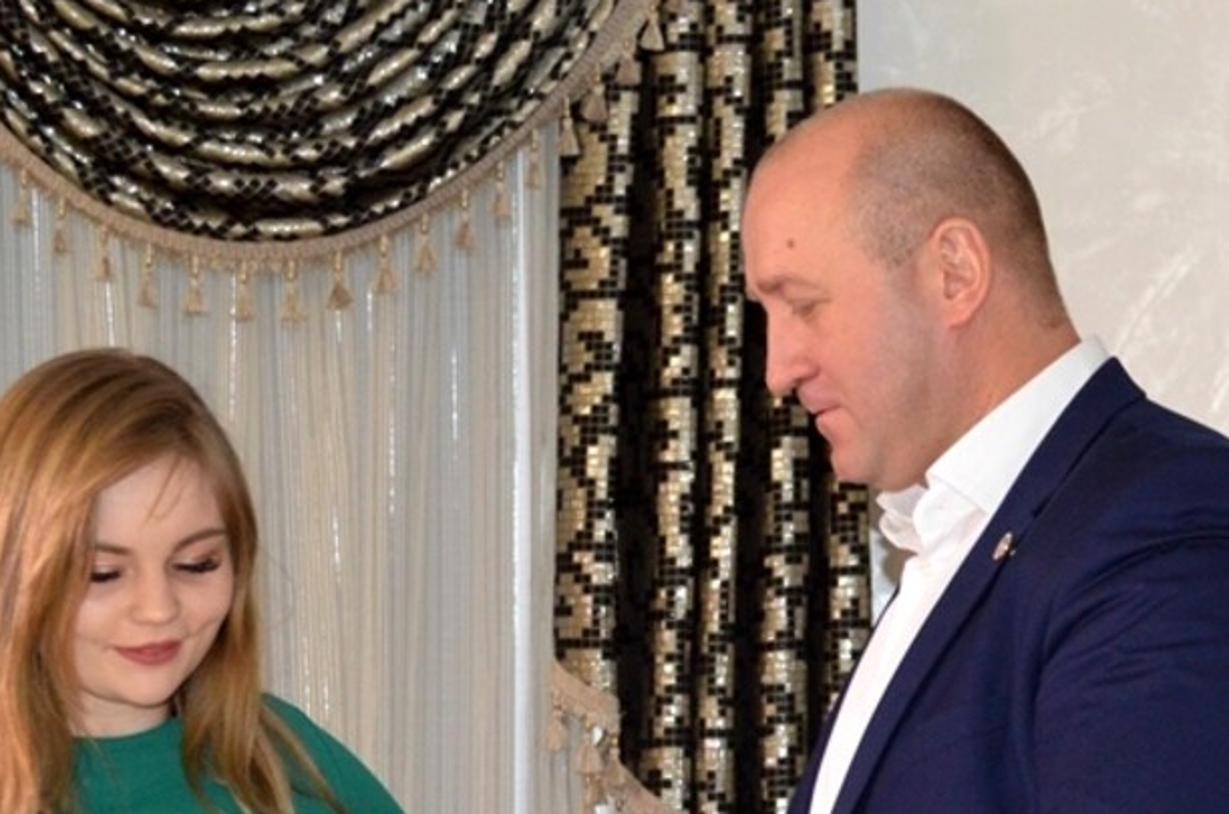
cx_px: 459
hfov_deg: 28.9
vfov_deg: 19.4
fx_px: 2379
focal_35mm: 70
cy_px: 418
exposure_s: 1/60
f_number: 4.5
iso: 1250
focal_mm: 29
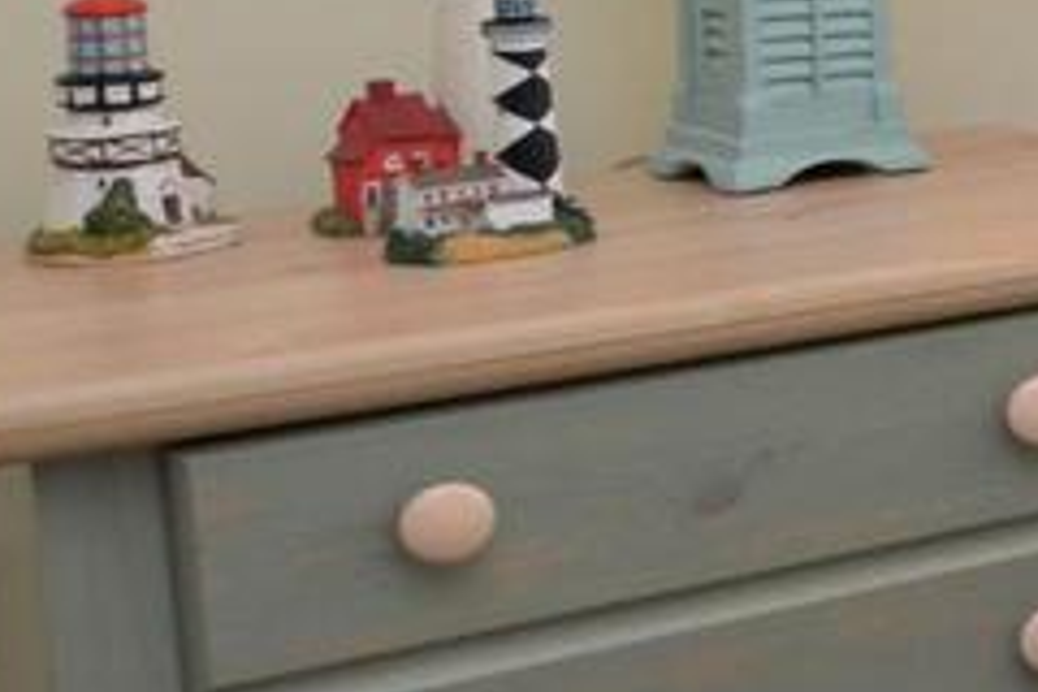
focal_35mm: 99
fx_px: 2854
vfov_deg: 13.5
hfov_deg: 12.9
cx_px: 2777
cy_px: -69
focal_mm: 11
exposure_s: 1/60
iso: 560
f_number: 4
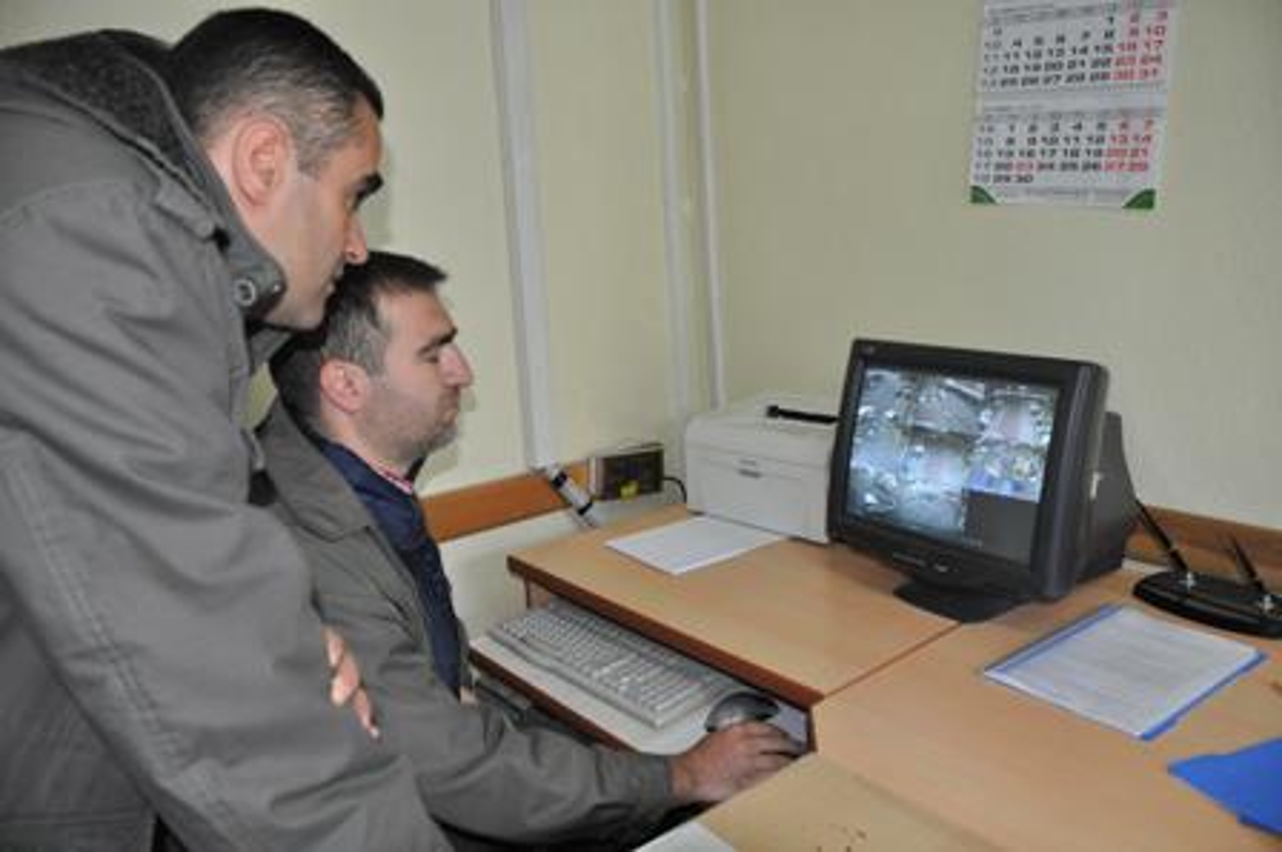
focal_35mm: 27
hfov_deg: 67.4
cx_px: 641
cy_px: 426
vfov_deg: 47.9
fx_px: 961
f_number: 3.5
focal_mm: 18
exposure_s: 1/60
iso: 800
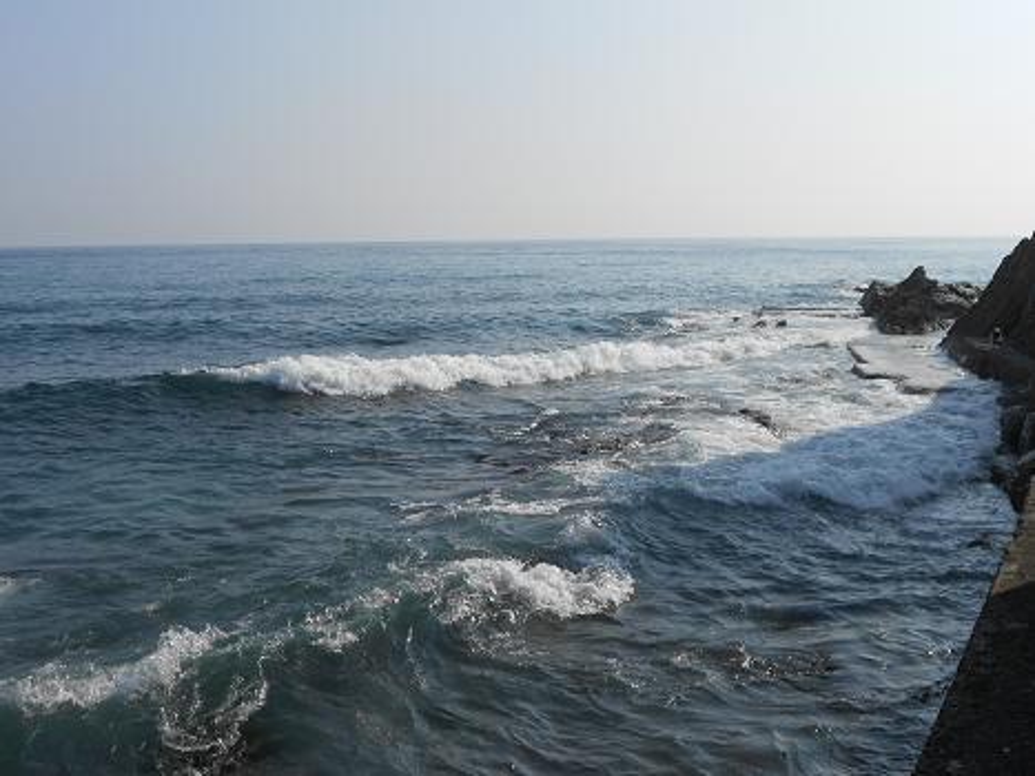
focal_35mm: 37
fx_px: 1106
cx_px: 518
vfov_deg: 38.6
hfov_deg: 50.2
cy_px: 388
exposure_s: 1/1500
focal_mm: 6.7
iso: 80
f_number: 3.9
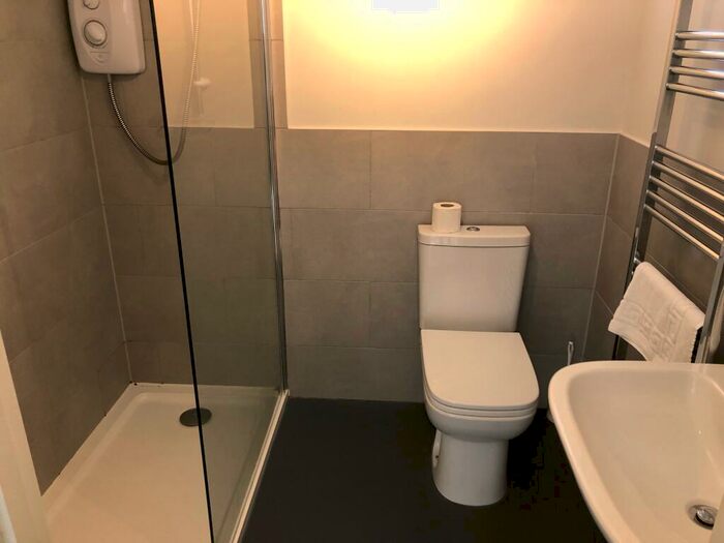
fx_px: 586
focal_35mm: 28
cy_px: 272
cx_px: 362
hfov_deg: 63.4
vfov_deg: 49.7
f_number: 1.8
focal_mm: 3.99
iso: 64
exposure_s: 1/17
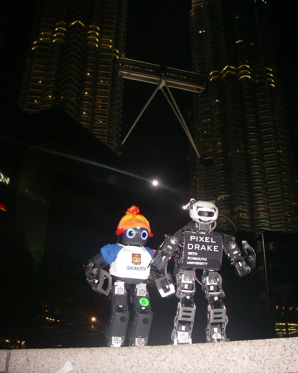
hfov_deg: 37.3
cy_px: 179
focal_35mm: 40
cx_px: 150
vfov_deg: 45.8
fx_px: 441
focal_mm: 6.3
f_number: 3.3
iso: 200
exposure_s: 1/40
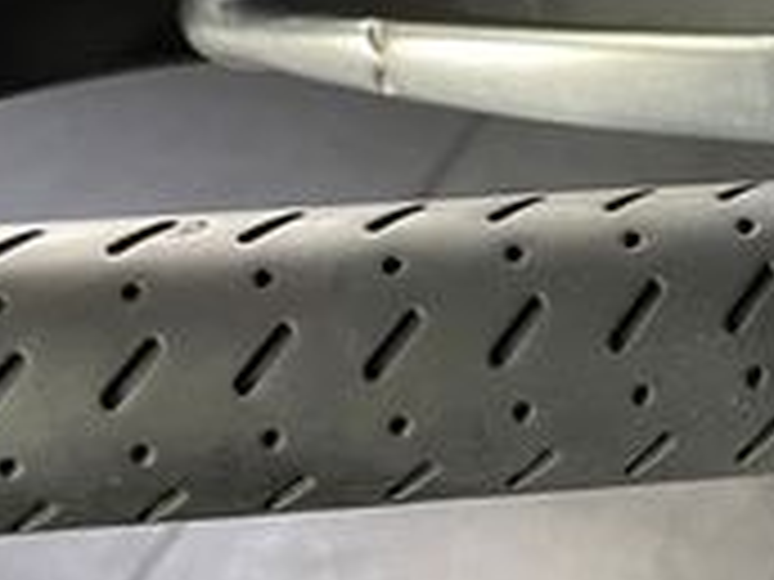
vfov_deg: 15.2
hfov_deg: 18.0
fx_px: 2169
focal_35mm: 97
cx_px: 1166
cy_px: 328
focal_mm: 4.2
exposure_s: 1/50
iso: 400
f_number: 1.6
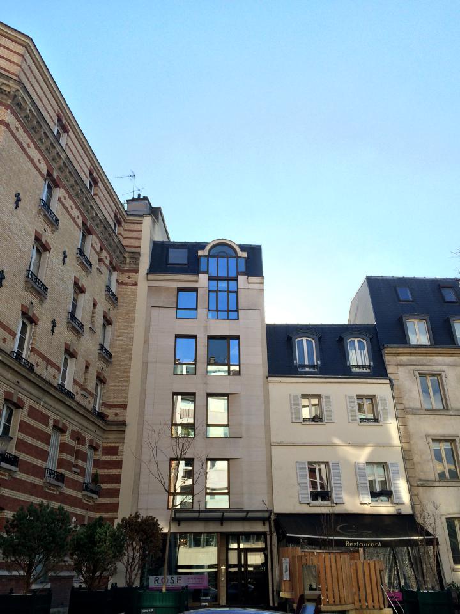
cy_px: 307
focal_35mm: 29
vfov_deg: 61.7
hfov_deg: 48.2
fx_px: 514
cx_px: 230
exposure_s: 1/1001
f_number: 2.2
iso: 32
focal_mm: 4.15
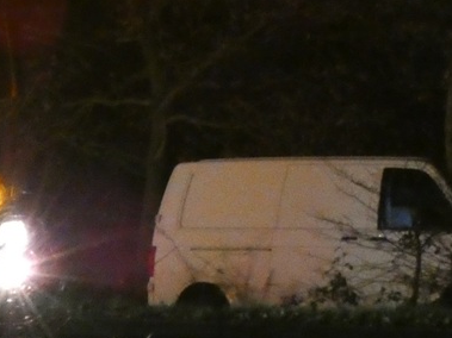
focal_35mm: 956
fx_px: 12479
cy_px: 134
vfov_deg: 1.6
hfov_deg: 2.1
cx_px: 259
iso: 2500
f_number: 5.6
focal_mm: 64.9
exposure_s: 1/5
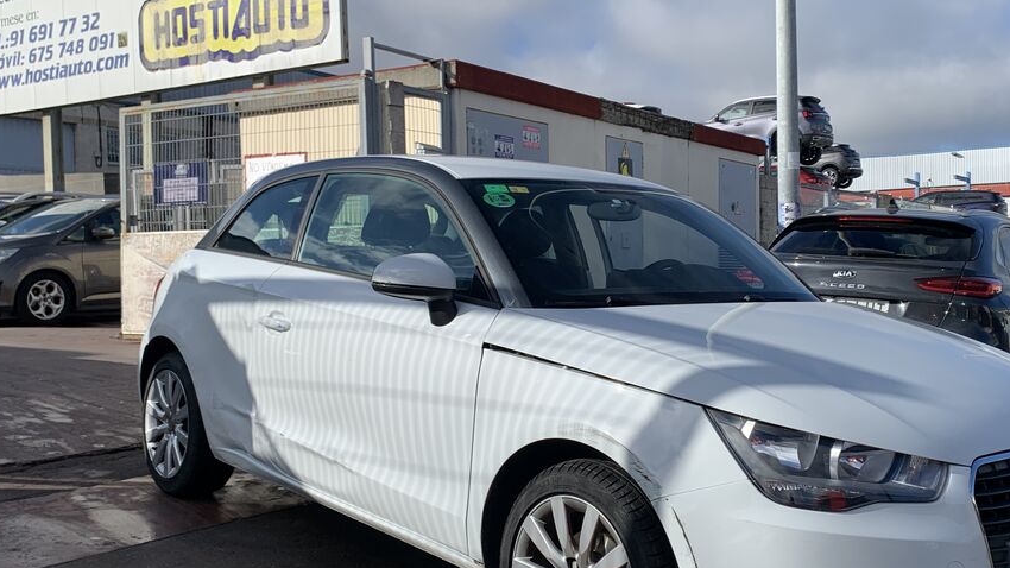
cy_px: 335
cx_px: 585
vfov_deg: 29.6
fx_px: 1071
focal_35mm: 40
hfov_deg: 50.3
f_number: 1.8
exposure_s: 1/3650
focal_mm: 4.25
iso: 25
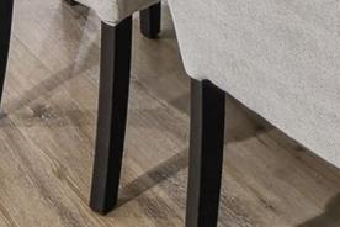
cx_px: 276
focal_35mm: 87
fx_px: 822
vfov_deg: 11.8
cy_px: -369
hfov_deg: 23.0
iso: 100
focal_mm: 10
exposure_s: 1/2.5
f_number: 7.1
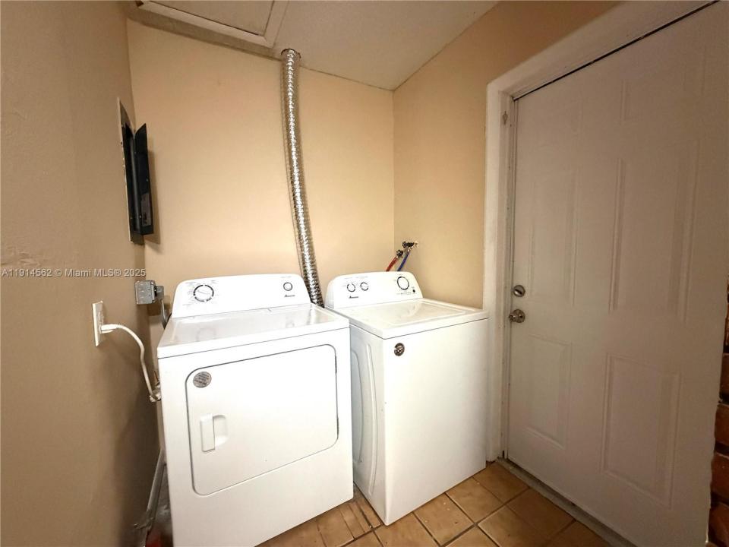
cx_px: 364
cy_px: 274
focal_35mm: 14
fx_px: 295
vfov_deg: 85.7
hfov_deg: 102.1
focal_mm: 2.22
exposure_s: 1/60
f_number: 2.2
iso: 1000
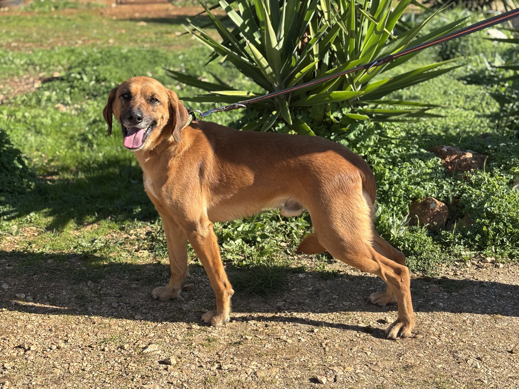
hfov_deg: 36.8
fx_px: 780
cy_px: 194
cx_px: 260
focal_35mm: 52
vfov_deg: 28.0
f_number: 1.6
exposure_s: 1/1080
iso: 32
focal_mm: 5.96
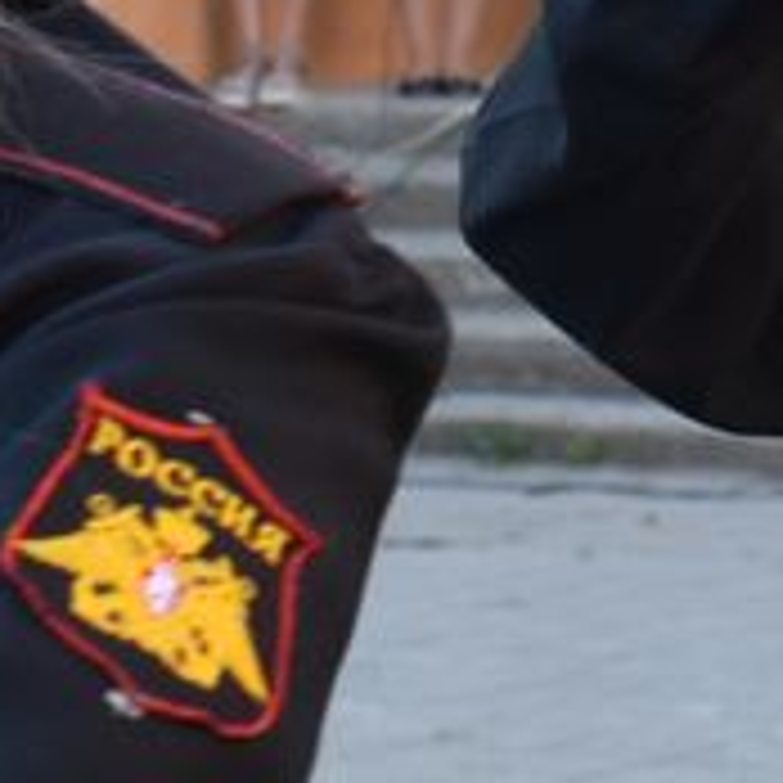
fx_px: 7450
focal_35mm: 291
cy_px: -250
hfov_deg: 6.0
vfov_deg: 6.0
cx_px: 927
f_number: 7.1
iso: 400
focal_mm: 31
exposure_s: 1/200
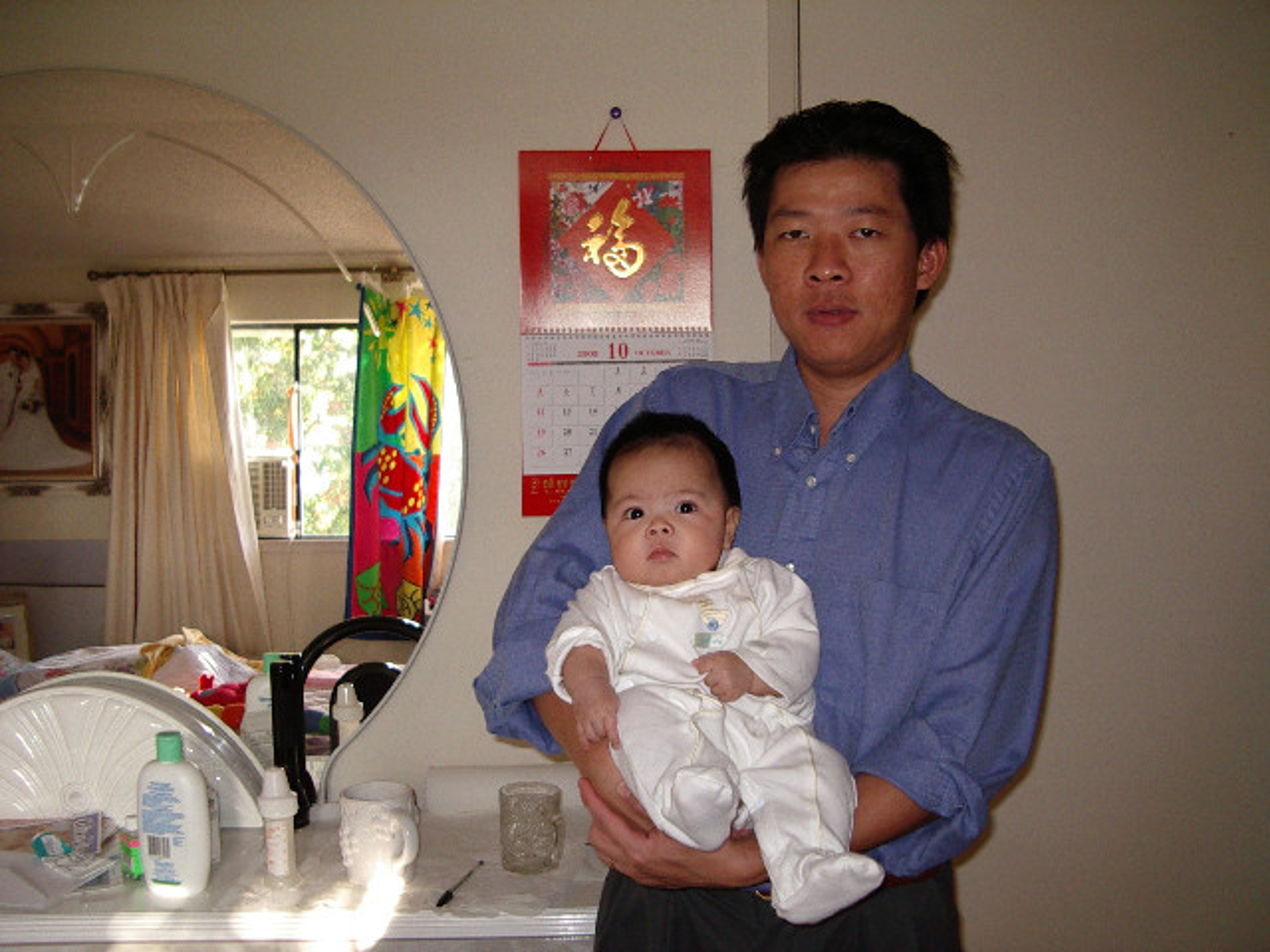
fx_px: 1394
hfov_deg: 49.0
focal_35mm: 38
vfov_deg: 37.7
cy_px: 476
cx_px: 635
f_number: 2.6
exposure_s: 1/60
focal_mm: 5.8
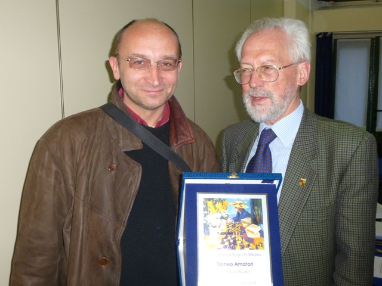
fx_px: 419
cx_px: 191
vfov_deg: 37.7
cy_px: 143
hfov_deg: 49.0
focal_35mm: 38
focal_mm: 6.8
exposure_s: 1/60
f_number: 3.8
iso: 500
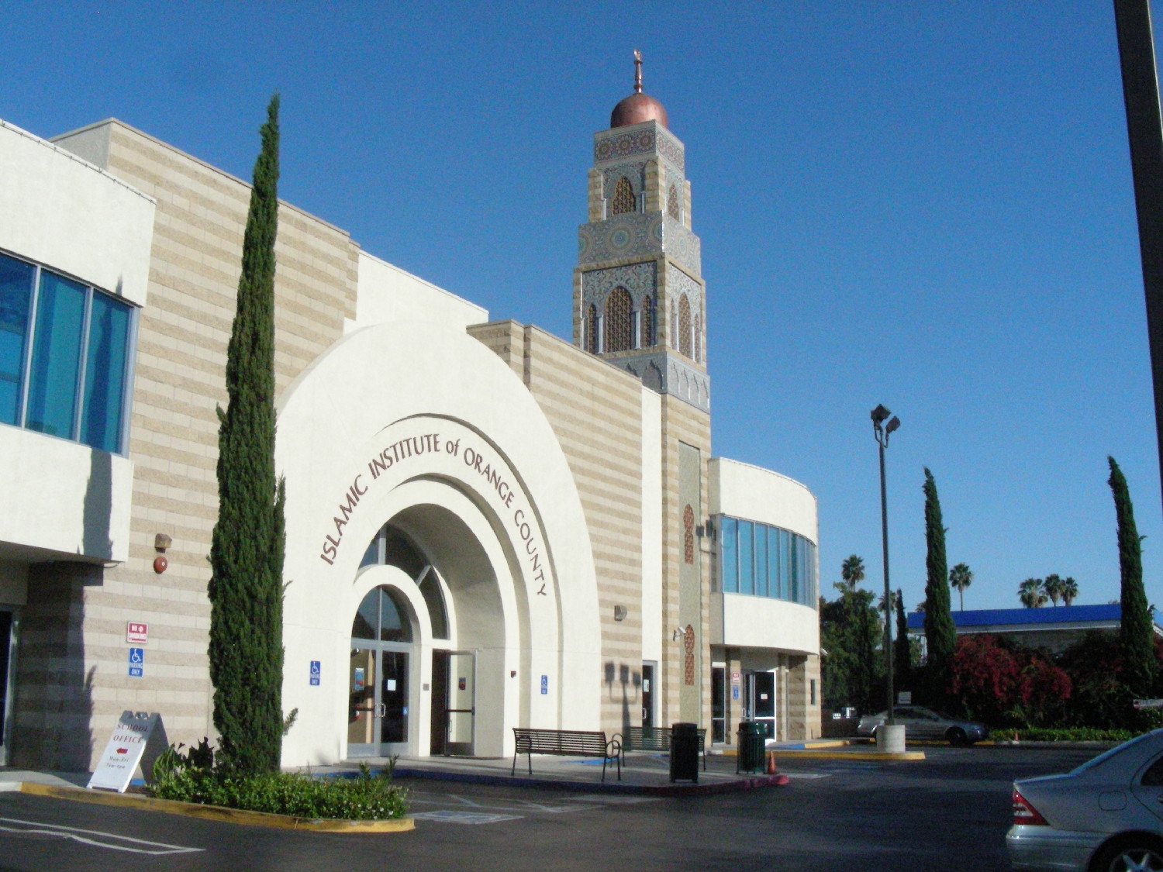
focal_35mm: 38
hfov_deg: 49.0
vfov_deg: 37.7
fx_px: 1277
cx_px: 582
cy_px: 436
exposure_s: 1/557
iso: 400
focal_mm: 6.3
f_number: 13.6
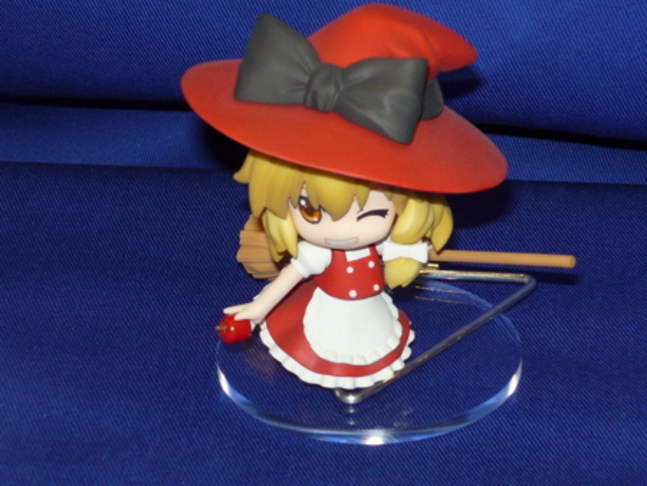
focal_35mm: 113
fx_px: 2113
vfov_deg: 13.1
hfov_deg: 17.4
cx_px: 324
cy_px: 243
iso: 100
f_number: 4
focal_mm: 11.7
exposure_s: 1/50
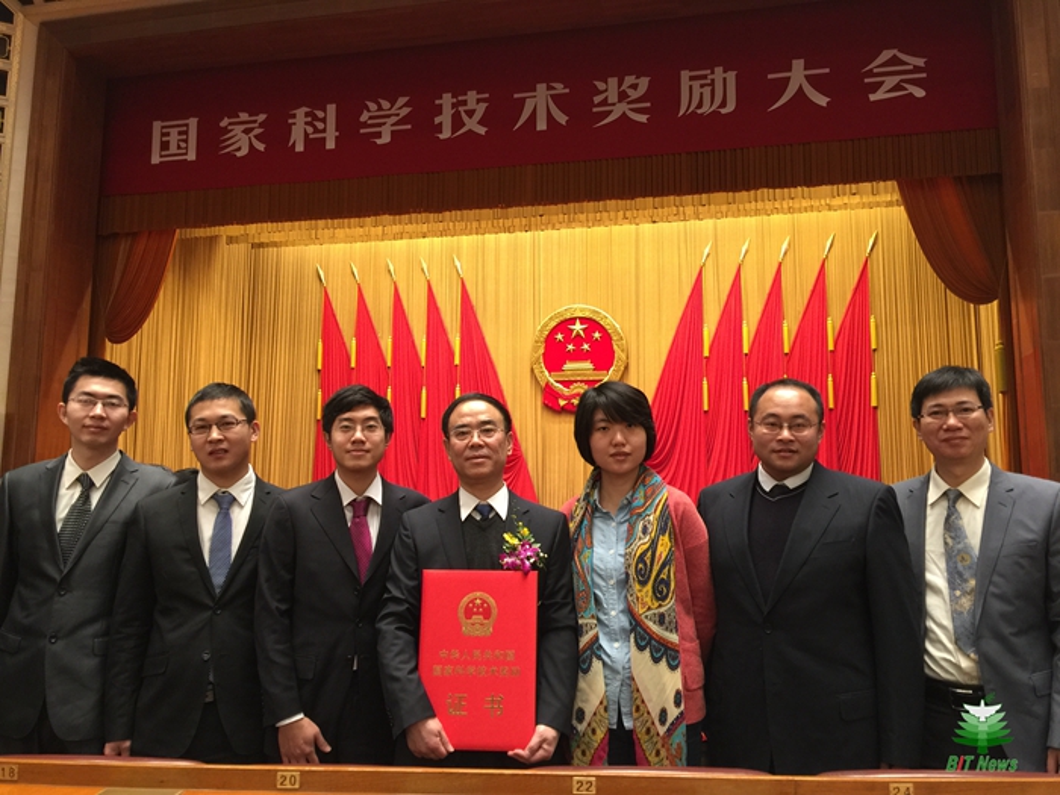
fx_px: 888
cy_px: 398
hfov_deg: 61.7
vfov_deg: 48.2
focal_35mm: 29
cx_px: 530
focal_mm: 4.15
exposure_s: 1/17
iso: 64
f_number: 2.2
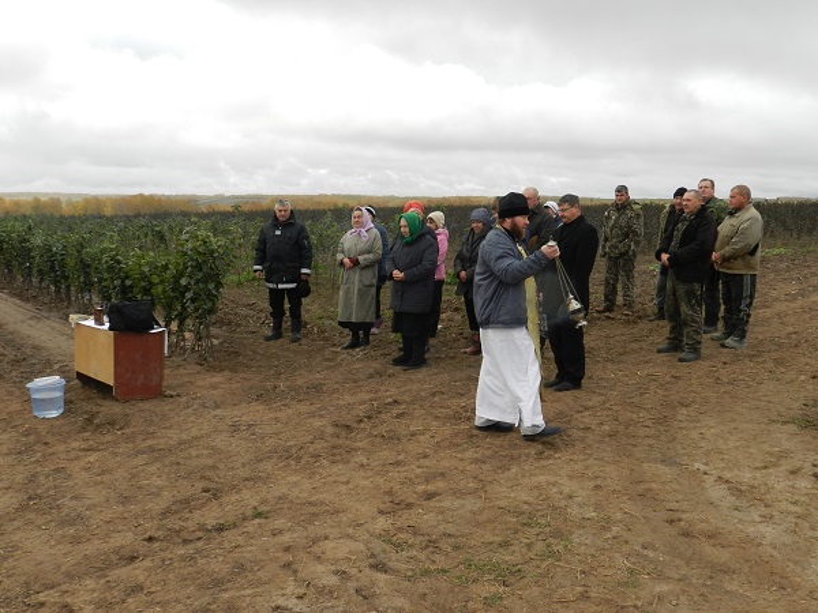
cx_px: 409
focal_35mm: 32
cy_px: 306
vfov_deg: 44.2
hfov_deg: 56.8
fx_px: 756
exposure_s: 1/400
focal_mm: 5.6
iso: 200
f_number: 3.7
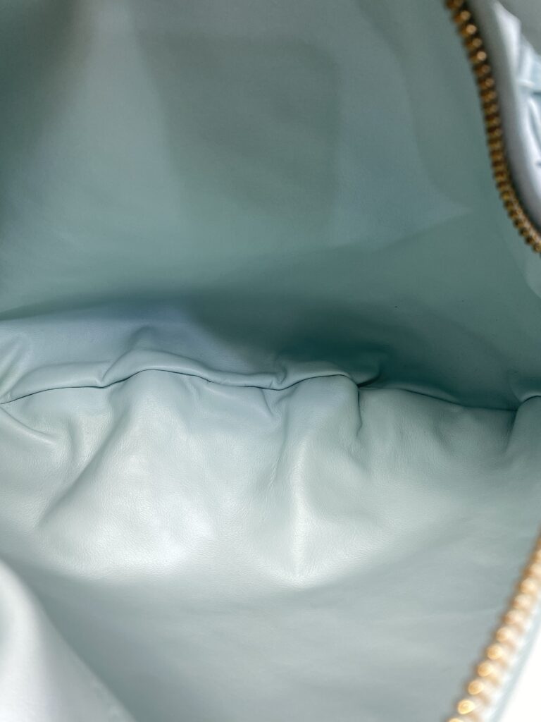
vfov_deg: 67.3
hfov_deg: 53.1
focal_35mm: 26
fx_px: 542
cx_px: 270
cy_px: 361
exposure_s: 1/100
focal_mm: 4.25
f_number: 1.8
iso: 100
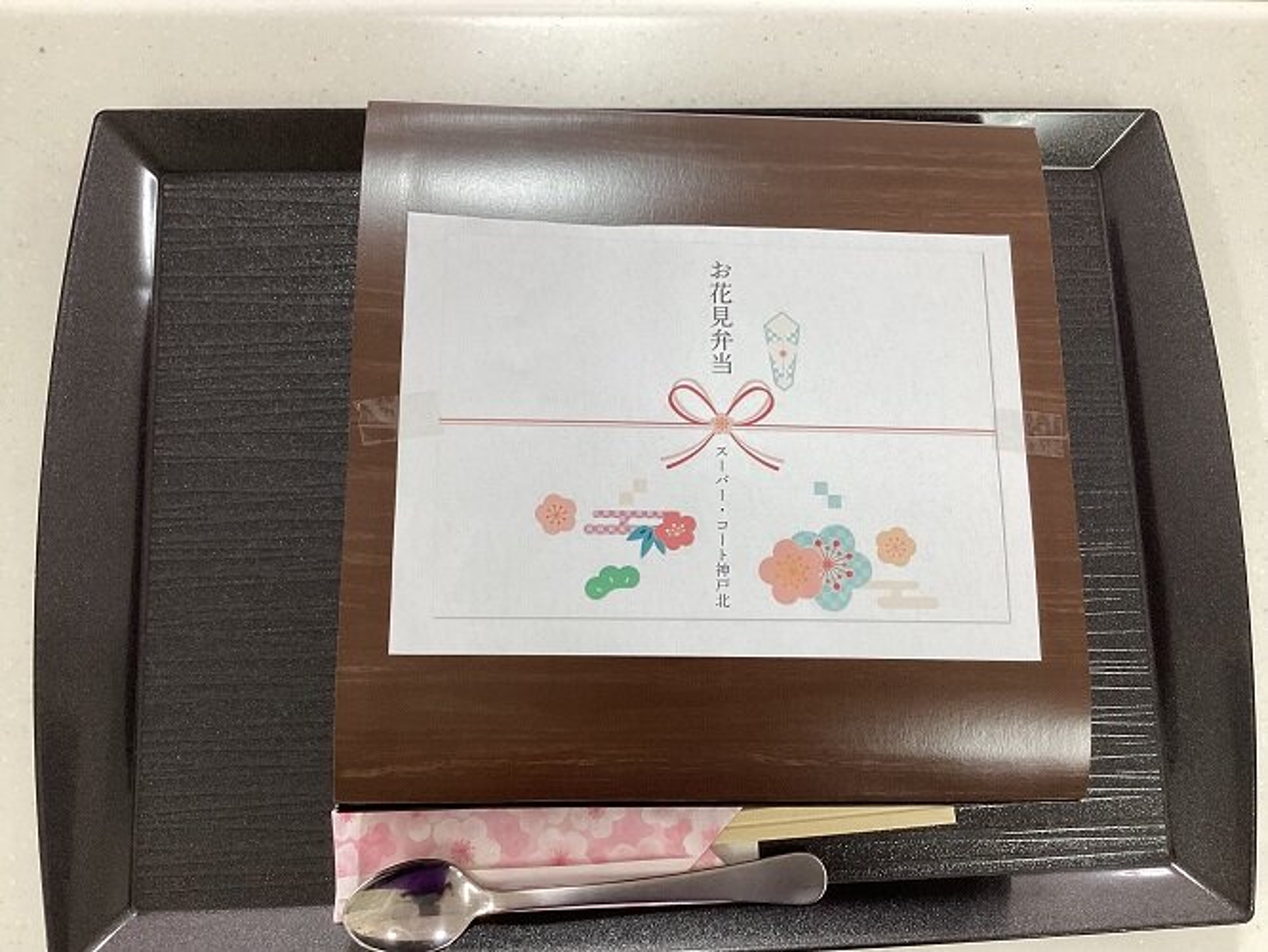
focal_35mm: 31
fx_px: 1136
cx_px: 634
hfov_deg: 58.3
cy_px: 476
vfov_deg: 45.5
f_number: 2.4
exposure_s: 1/60
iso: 64
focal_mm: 3.3
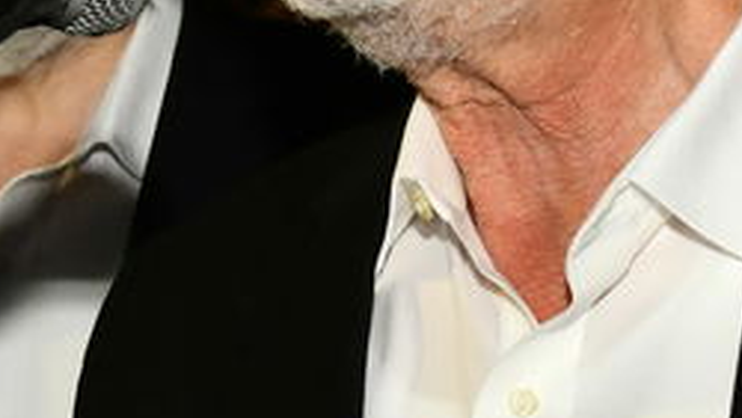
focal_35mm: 258
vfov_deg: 4.7
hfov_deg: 8.4
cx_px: 457
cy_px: 209
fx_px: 5079
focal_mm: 44
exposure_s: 1/125
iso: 1600
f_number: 5.6
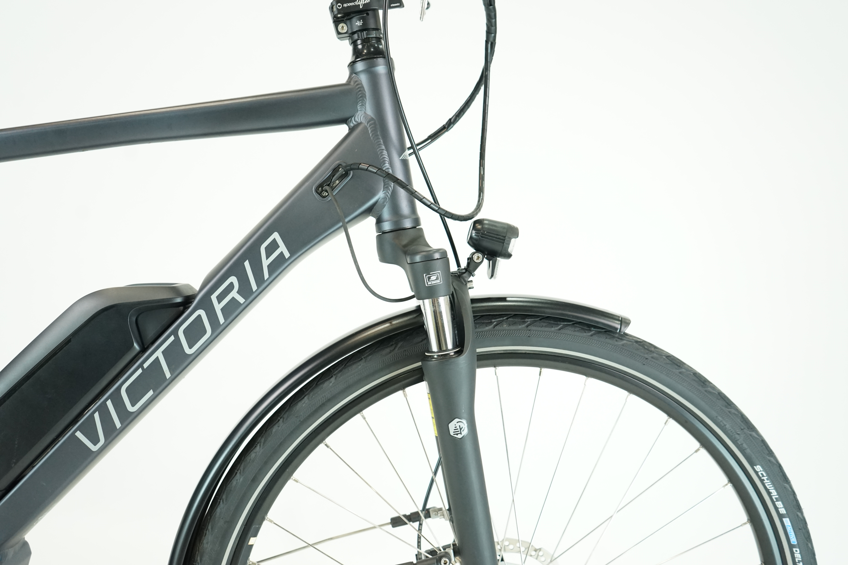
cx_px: 424
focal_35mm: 29
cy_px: 282
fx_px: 683
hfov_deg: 63.7
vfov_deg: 45.0
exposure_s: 1/200
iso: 2000
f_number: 4.5
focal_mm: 29
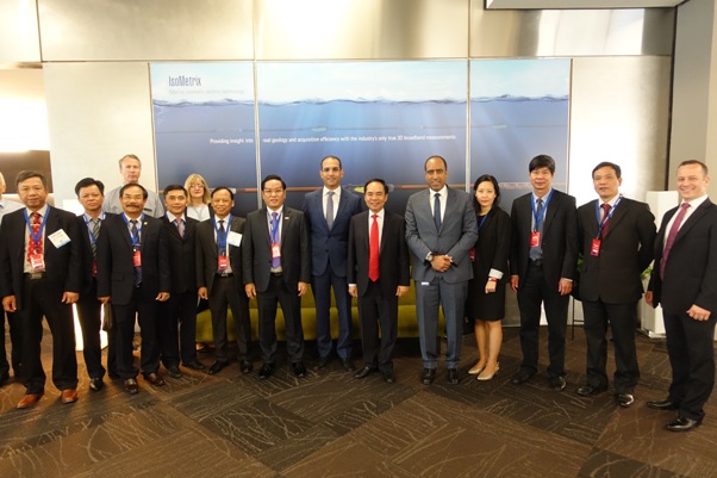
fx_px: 478
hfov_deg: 73.8
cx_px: 358
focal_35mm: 24
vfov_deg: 53.1
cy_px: 239
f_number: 1.8
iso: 800
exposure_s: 1/30
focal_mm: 8.8
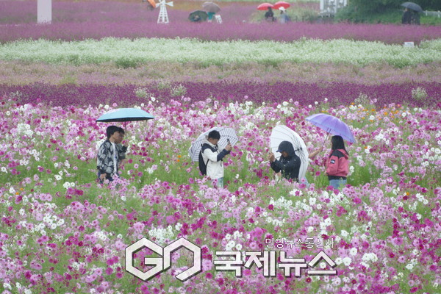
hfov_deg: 6.2
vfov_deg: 4.2
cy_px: 147
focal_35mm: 330
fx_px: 4042
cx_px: 220
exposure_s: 1/125
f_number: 4
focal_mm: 120.47
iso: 250
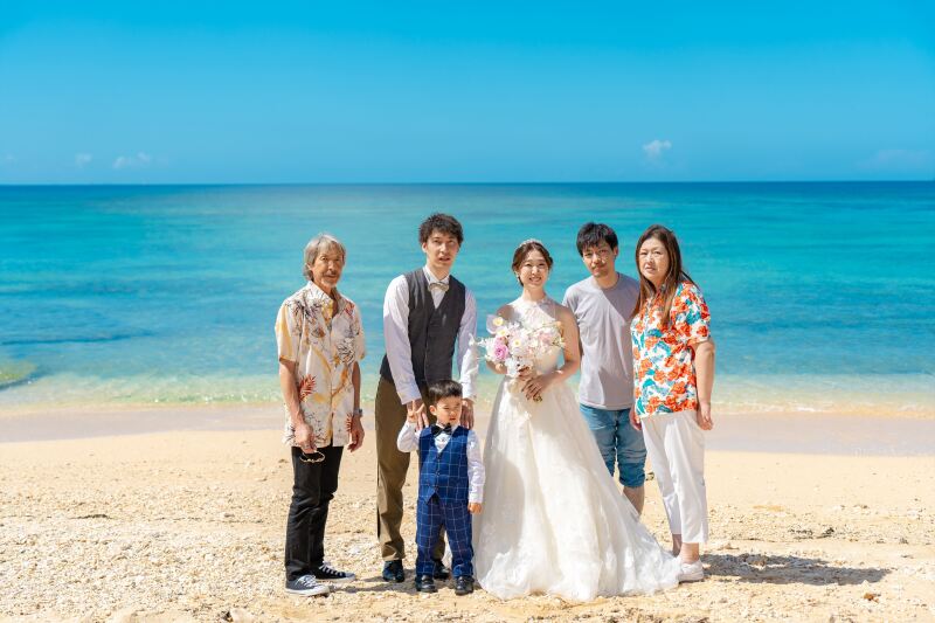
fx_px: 1324
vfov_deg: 26.5
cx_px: 468
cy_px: 312
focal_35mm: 51
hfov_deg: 38.9
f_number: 3.5
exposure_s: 1/2000
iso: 160
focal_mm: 51
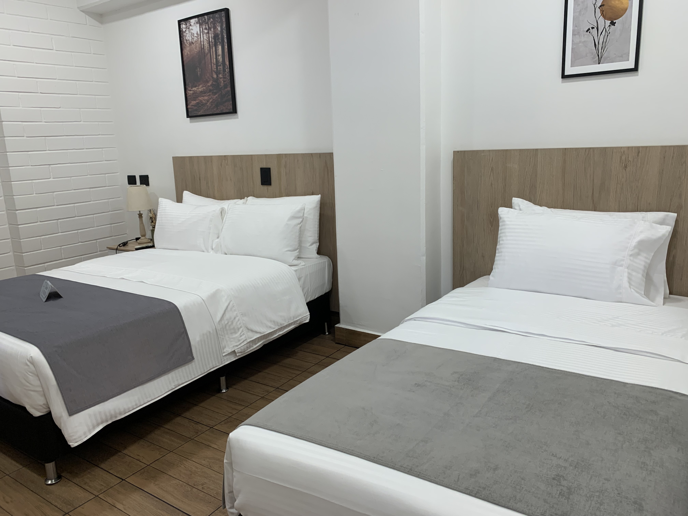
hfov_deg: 67.3
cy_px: 258
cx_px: 344
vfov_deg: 53.1
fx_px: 517
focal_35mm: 26
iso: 80
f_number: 1.8
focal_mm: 4.25
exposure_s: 1/120
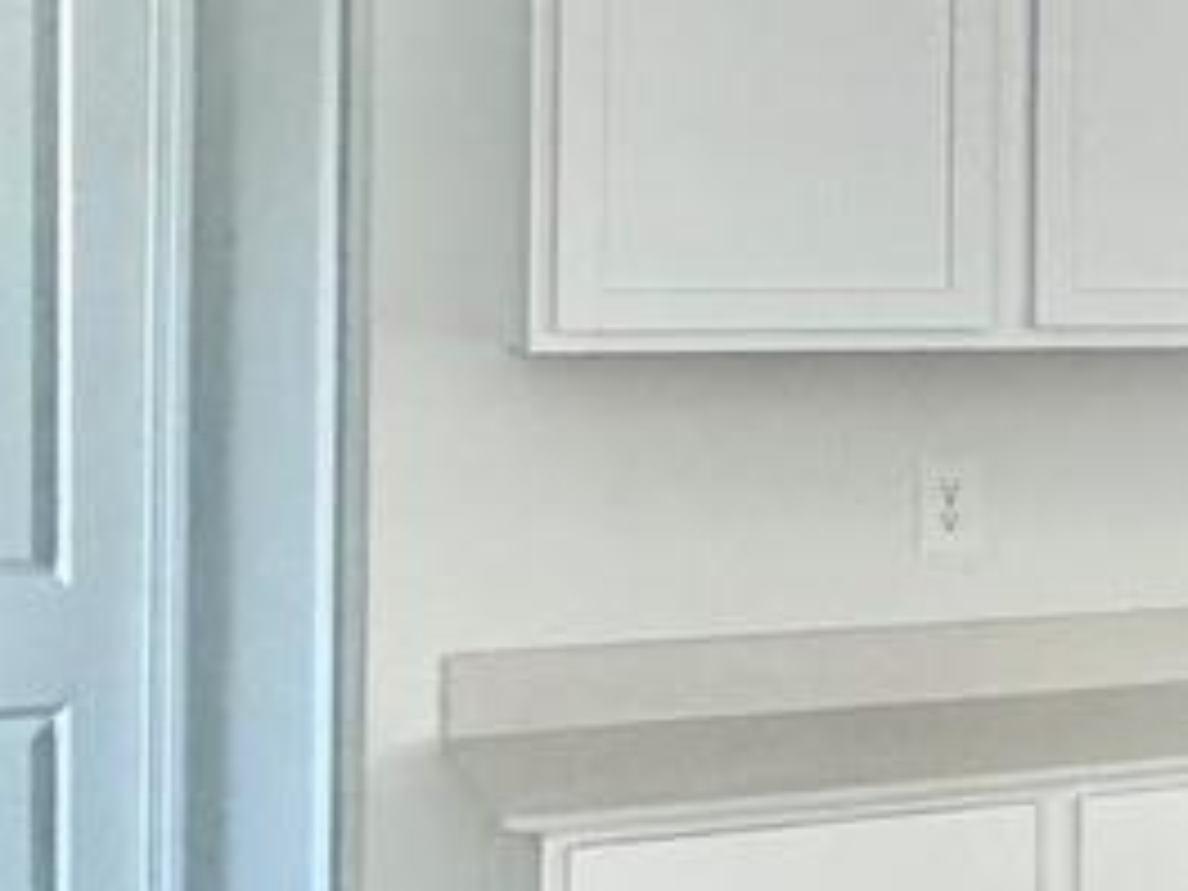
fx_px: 2917
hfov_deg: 17.8
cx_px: 2223
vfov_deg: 17.3
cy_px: 252
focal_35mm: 85
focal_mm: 2.22
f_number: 2.2
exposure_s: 1/117
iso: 320
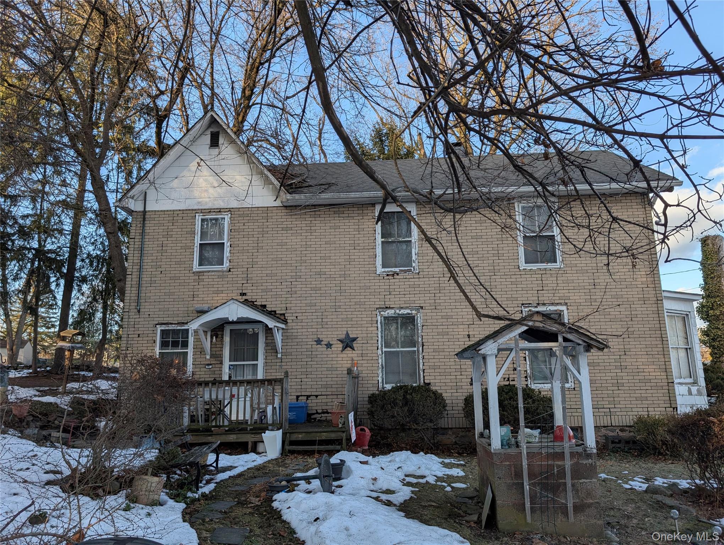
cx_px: 362
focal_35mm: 24
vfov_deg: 56.9
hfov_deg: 71.5
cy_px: 272
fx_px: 503
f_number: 1.68
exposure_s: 1/387
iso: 20
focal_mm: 6.9
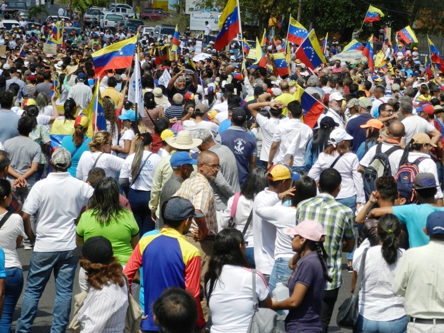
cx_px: 222
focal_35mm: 160
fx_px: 2052
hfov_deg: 12.3
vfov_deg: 9.3
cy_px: 166
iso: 160
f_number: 5.3
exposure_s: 1/1000
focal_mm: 28.4
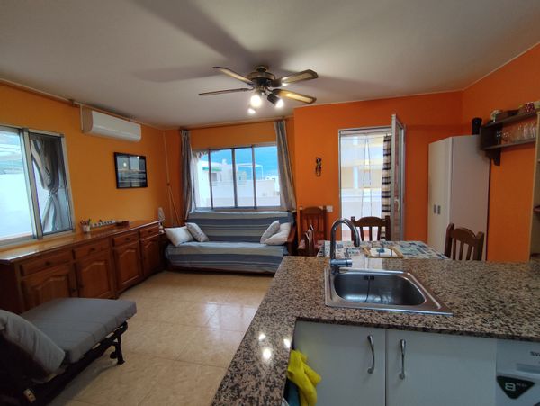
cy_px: 203
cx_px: 270
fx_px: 250
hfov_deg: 94.5
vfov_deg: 78.2
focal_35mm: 16
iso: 64
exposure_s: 1/100
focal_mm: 1.65
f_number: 2.2
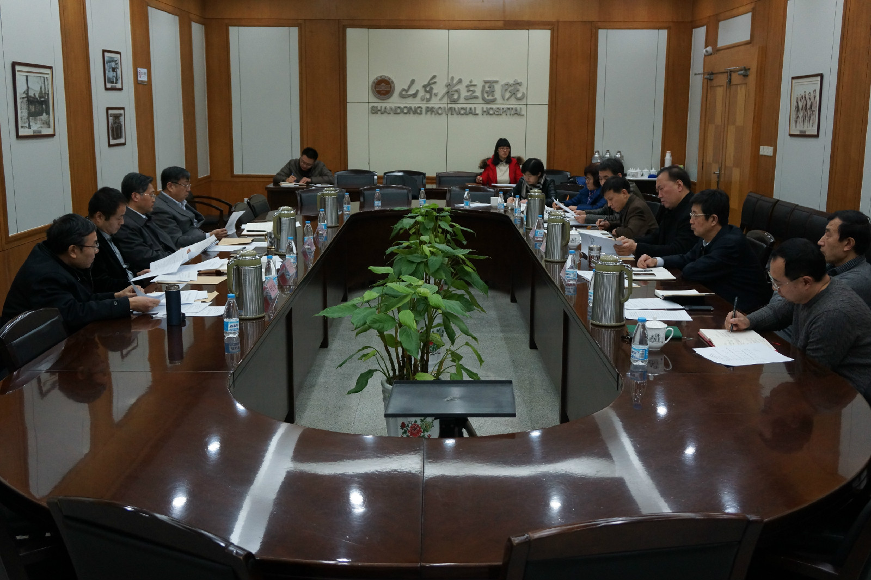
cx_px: 436
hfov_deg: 51.9
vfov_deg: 35.9
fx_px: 895
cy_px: 290
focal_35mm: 37
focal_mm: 25
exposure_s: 1/60
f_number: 4
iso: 1000
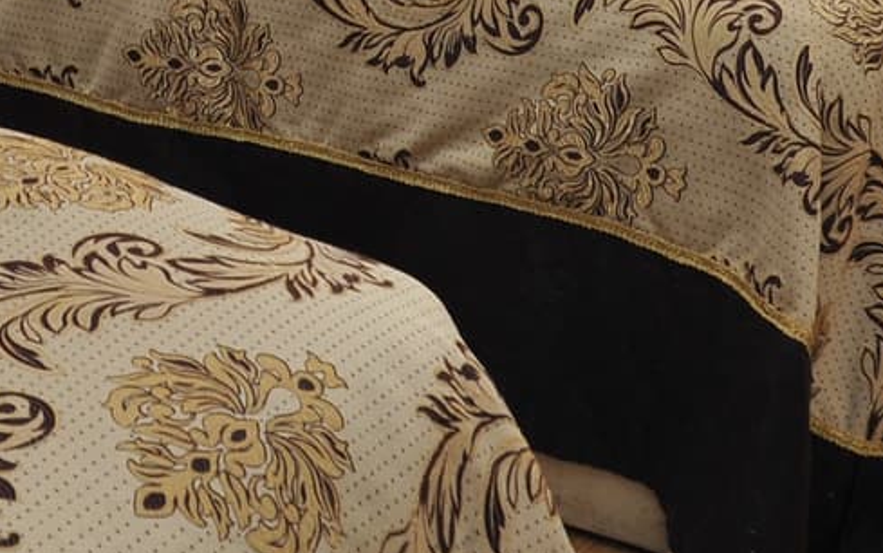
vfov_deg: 11.7
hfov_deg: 20.5
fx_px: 2407
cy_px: -577
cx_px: 144
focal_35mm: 100
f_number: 7.1
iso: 800
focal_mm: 24
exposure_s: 1/60
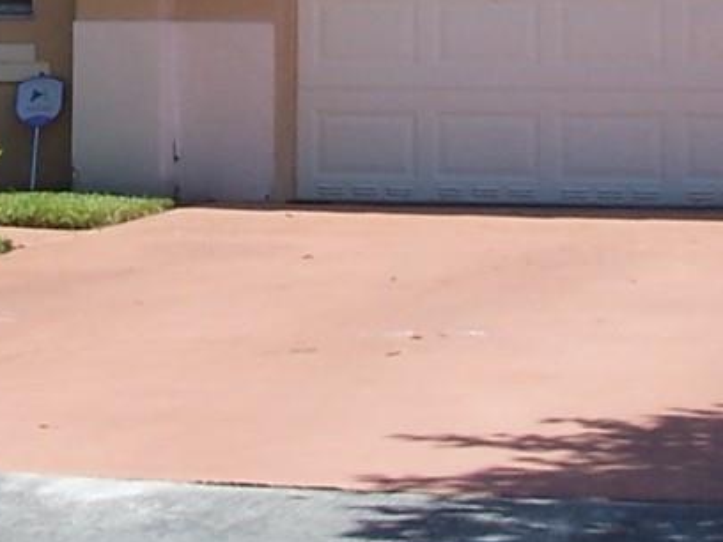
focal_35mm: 149
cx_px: 144
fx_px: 3112
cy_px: -244
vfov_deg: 9.7
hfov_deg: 13.2
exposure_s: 1/250
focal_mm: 6.3
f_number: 5.6
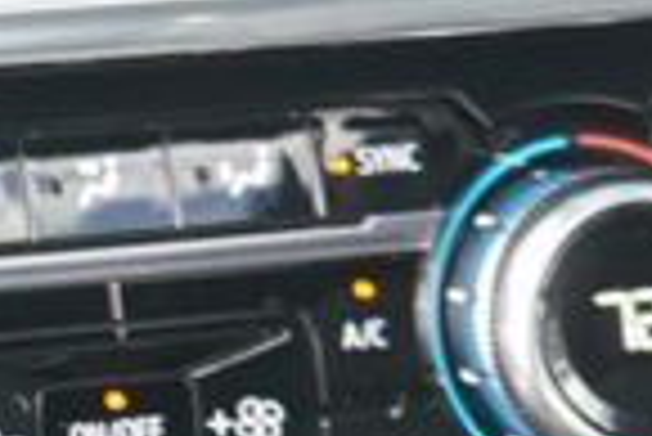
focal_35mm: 169
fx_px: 3064
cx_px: -544
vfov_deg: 7.8
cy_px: -409
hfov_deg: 11.3
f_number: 4
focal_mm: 16
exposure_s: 1/60
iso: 640
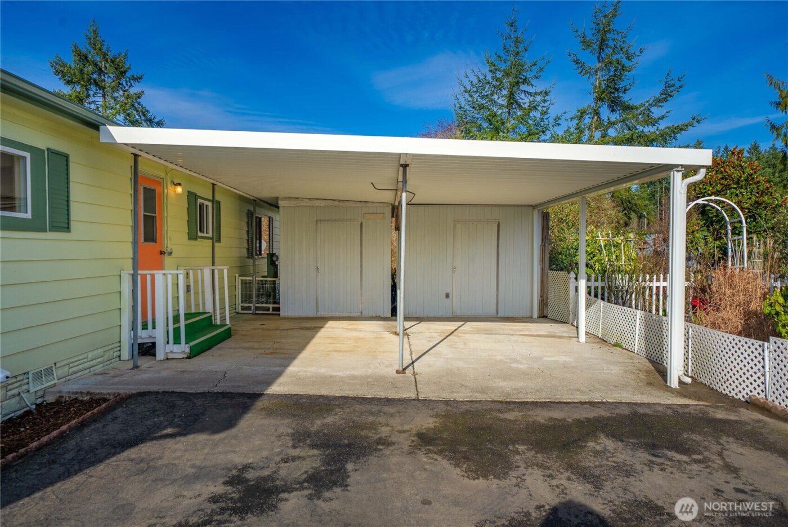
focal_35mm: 21
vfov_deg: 59.6
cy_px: 264
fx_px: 460
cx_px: 394
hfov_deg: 81.2
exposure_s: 1/250
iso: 80
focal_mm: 21
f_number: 7.1
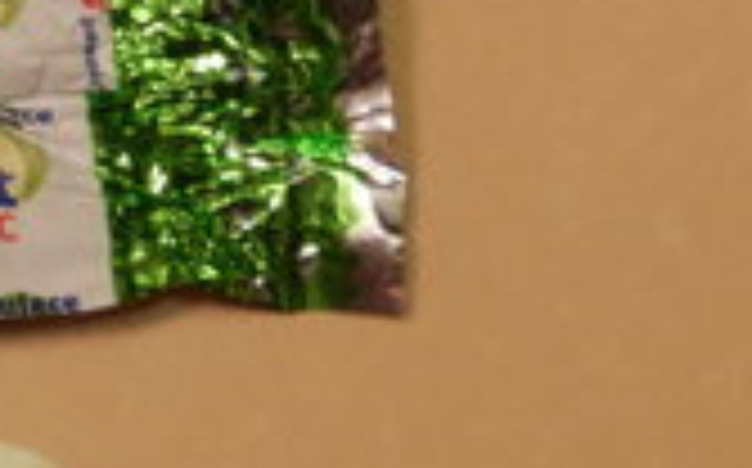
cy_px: 176
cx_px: -68
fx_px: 5978
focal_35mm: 292
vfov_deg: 4.5
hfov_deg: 7.2
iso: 400
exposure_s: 1/8
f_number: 4.8
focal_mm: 20.5
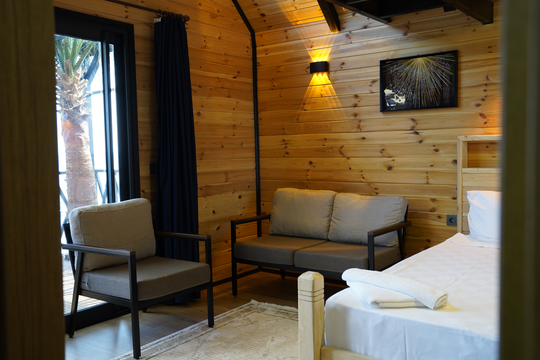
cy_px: 180
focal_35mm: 34
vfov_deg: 38.9
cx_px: 270
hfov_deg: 55.8
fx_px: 510
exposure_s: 1/100
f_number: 5.6
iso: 1600
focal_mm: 34
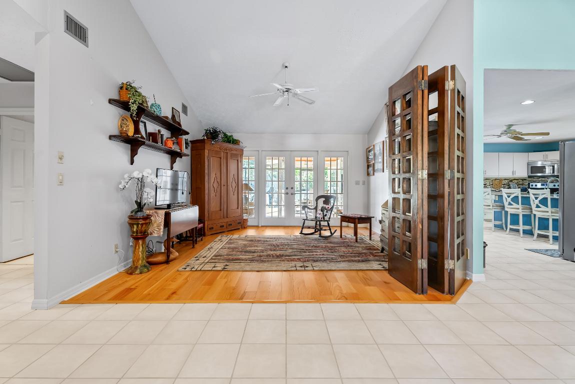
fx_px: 256
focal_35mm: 16
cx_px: 288
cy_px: 192
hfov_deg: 96.7
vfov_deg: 73.8
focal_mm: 16
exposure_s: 1.6
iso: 100
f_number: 9
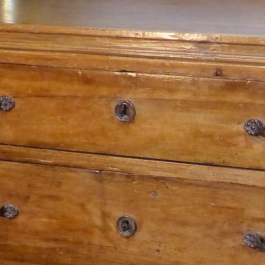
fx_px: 1152
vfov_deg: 13.1
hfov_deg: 13.1
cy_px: 185
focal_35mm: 133
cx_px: 192
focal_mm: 6.3
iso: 400
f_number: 2.8
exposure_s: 1/50
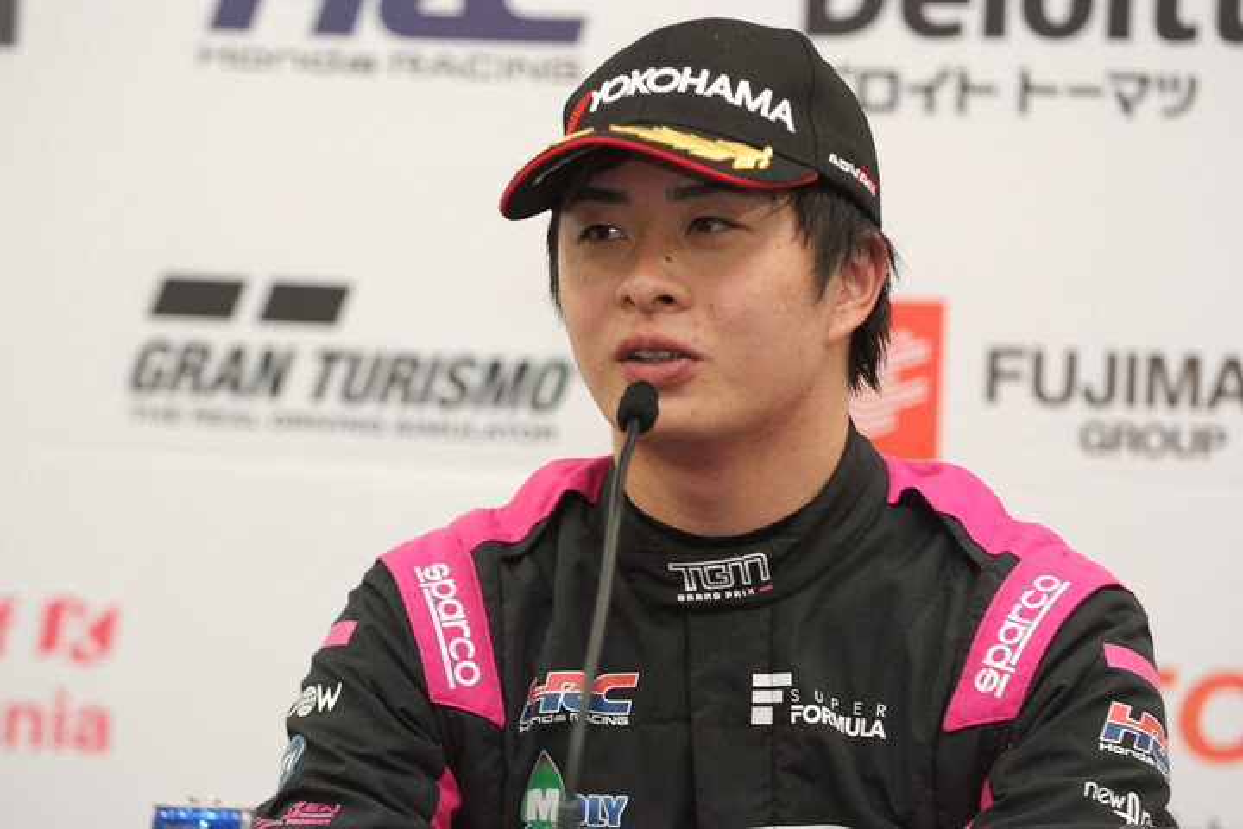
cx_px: 622
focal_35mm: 174
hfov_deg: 11.8
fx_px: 6007
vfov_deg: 7.9
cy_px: 414
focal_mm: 116
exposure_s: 1/70
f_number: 2.8
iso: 400
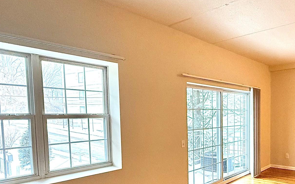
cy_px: 156
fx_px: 201
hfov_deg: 70.6
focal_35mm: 25
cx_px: 195
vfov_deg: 45.9
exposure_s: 1/120
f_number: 2.2
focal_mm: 2.22
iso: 500
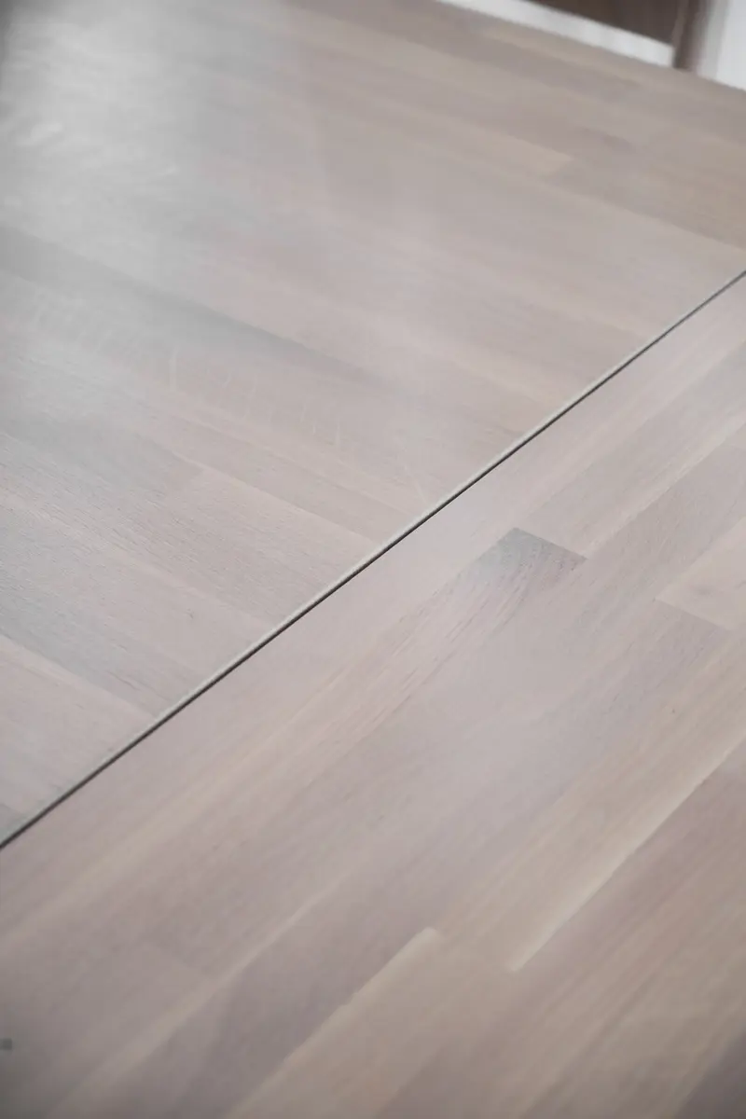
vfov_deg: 28.8
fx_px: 2176
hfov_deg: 19.5
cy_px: 560
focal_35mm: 70
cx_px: 373
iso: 320
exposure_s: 1/100
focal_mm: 70
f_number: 4
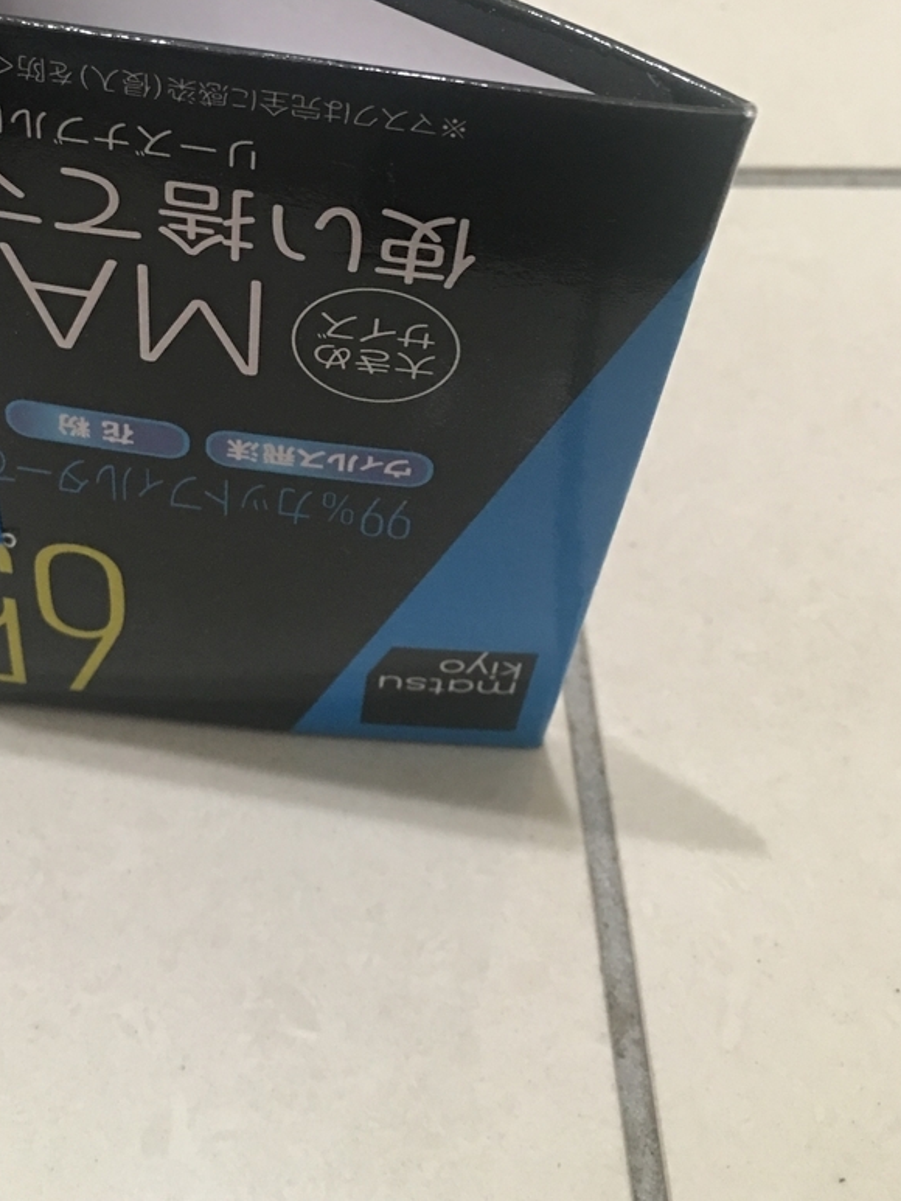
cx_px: 256
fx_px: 1561
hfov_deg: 31.8
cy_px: 350
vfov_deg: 41.2
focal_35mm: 45
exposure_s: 1/10
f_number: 2.2
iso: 100
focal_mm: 4.15
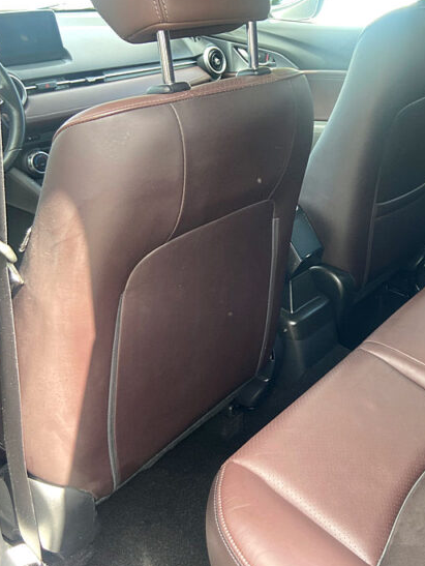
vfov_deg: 48.9
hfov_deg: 36.3
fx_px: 621
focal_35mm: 38
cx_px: 350
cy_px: 262
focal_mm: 4.25
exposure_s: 1/121
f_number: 1.8
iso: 80
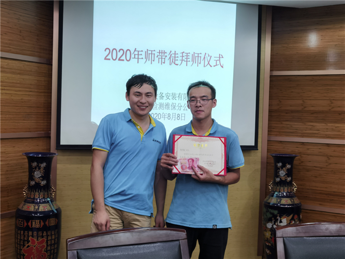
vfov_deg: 32.2
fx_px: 448
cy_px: 130
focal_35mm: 45
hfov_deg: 42.1
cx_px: 172
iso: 125
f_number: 1.9
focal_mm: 6.71
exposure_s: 1/50
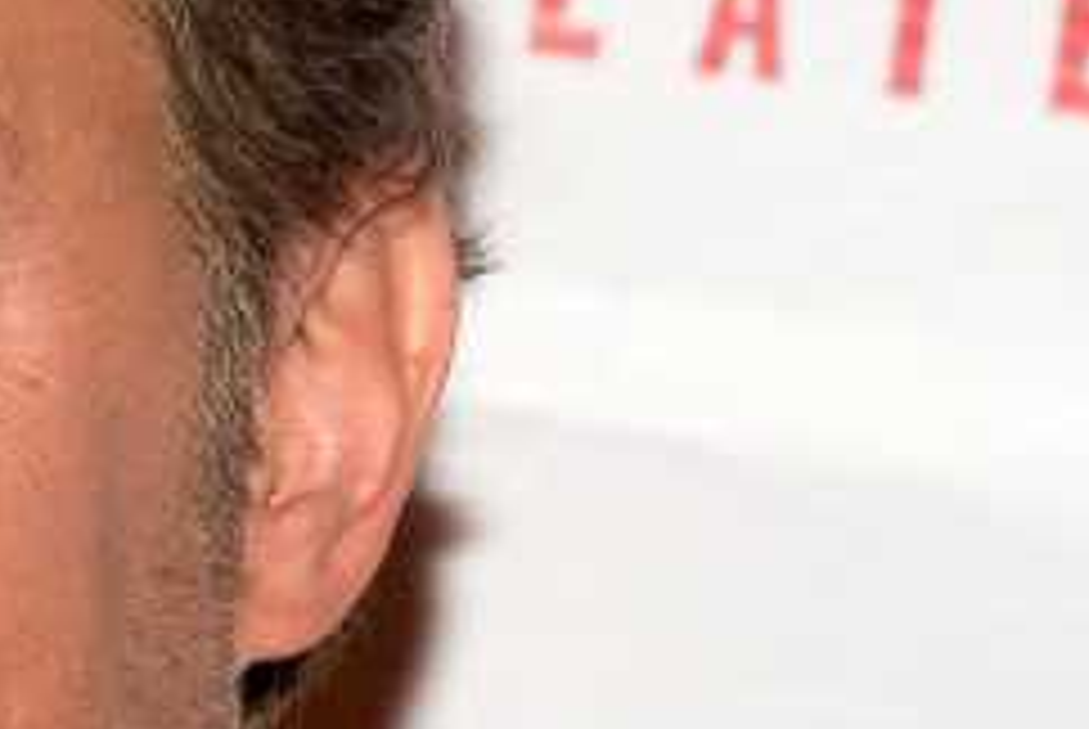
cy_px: 734
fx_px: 16809
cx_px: -738
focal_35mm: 555
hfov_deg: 3.7
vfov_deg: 2.5
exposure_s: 1/200
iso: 1000
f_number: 8
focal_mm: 120
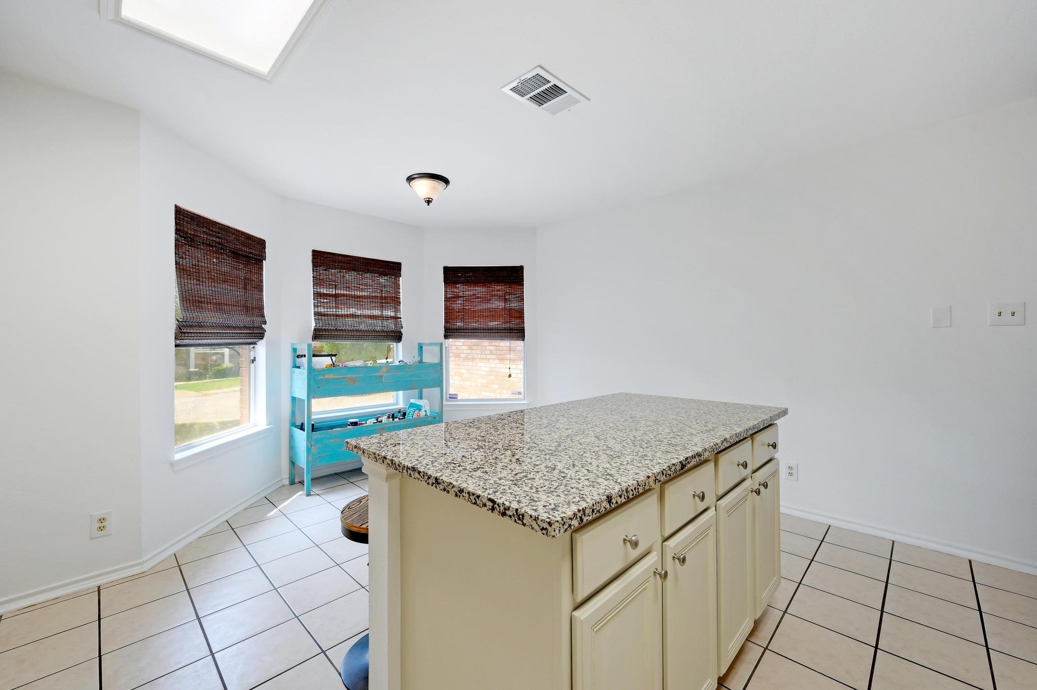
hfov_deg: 104.3
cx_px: 518
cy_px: 345
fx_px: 403
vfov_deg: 81.1
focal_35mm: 14
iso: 1000
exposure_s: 1/60
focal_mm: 14
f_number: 9
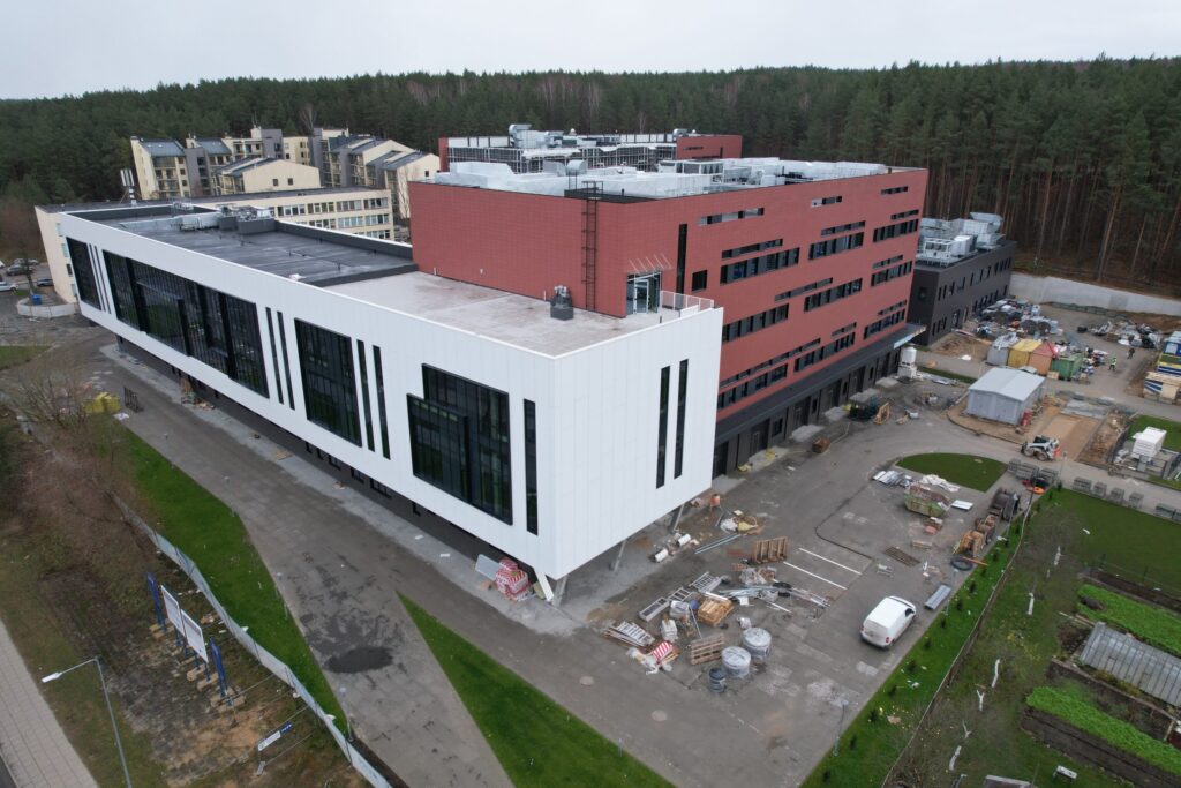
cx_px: 590
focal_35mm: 22
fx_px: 722
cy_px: 394
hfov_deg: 78.6
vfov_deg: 57.2
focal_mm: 8.38
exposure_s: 1/240
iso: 130
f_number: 2.8
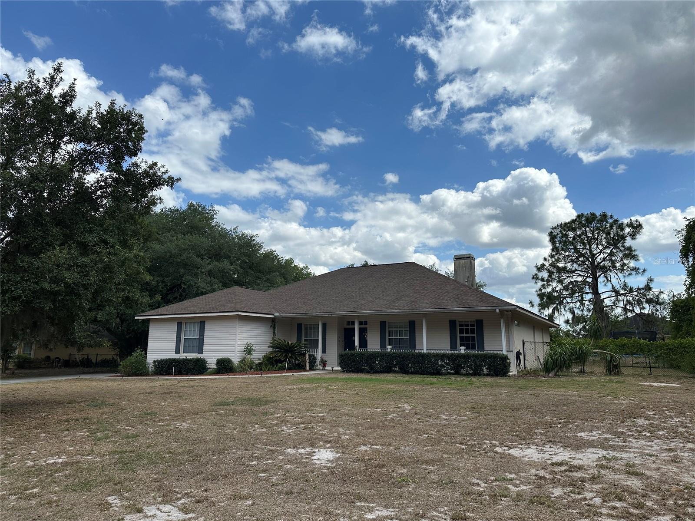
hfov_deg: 71.6
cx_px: 348
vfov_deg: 56.8
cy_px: 260
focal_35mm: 24
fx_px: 482
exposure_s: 1/6211
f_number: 1.78
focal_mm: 6.86
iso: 80
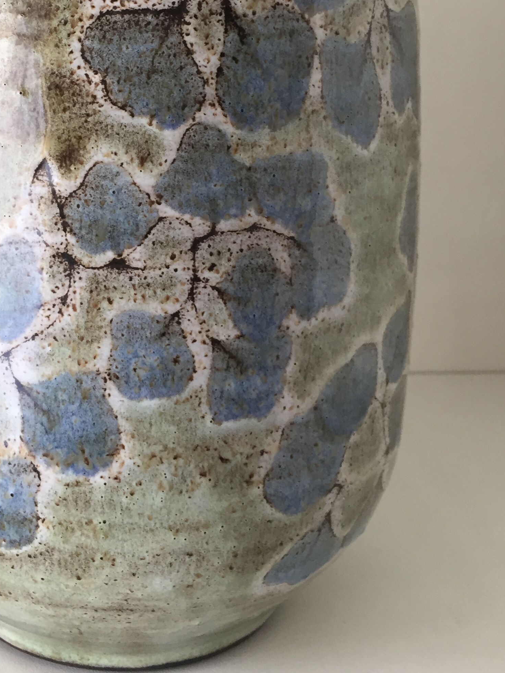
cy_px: 167
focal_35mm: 48
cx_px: 129
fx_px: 934
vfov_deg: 38.6
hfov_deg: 29.8
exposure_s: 1/33
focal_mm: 4.15
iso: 100
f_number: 2.2
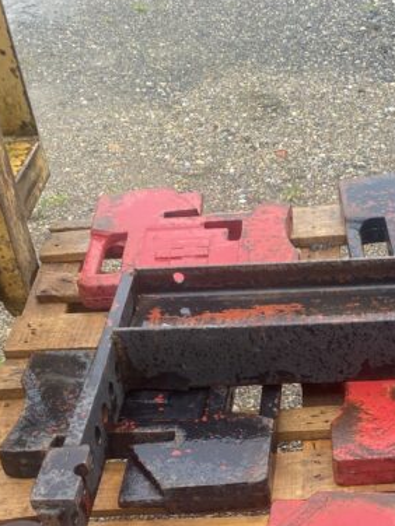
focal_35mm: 59
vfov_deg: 31.1
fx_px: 898
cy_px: 478
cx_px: 332
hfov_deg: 24.3
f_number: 1.8
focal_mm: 4.25
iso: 80
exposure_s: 1/121
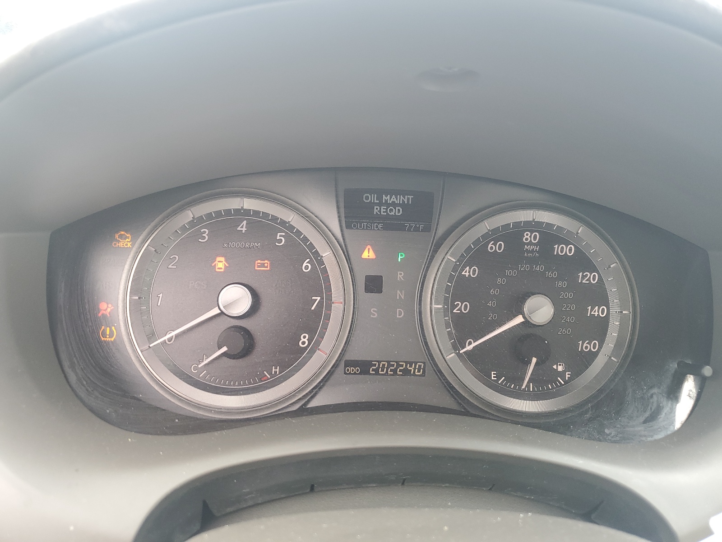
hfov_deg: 67.3
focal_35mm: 26
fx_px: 542
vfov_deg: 53.1
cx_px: 361
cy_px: 271
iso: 55
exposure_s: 1/60.2
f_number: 1.5
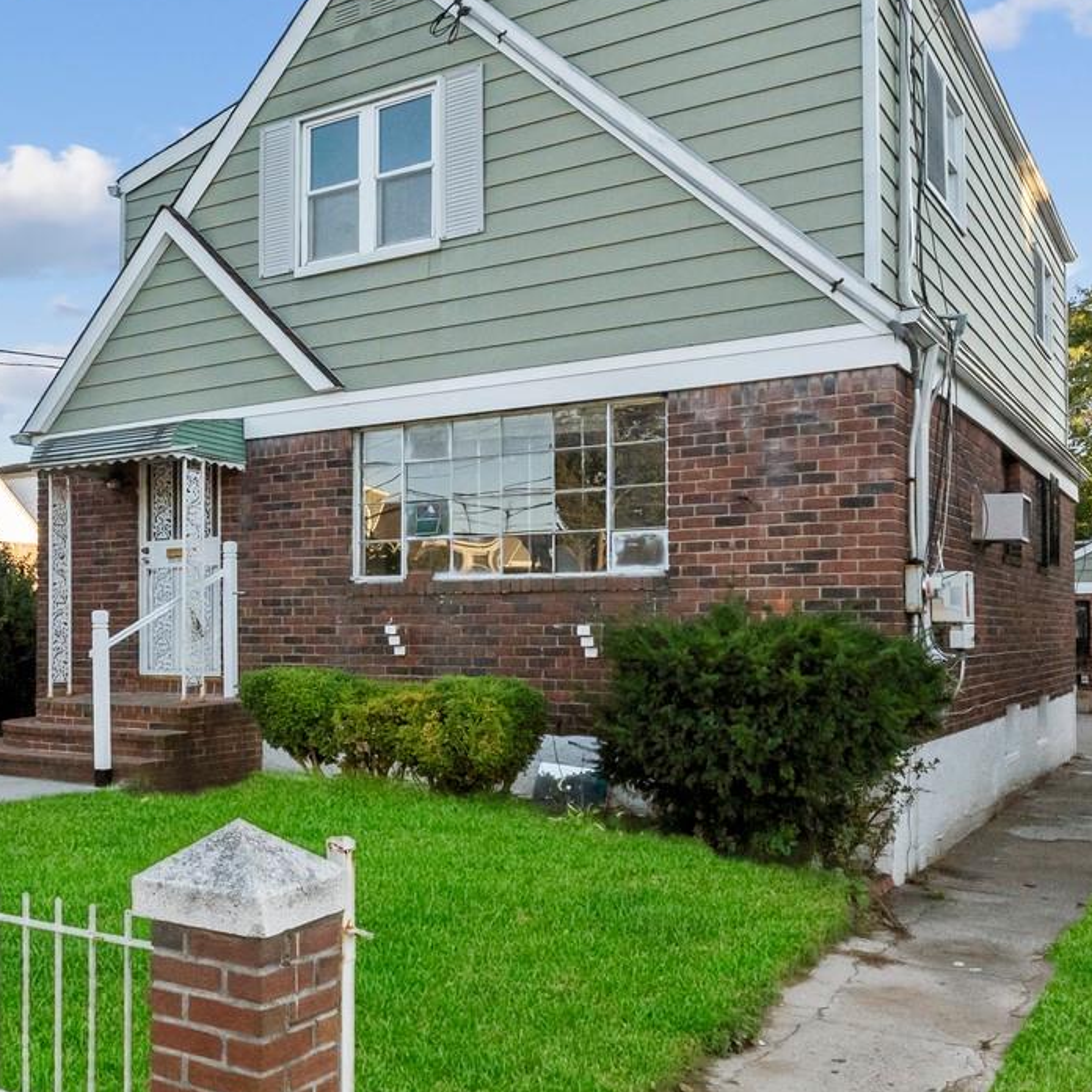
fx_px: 1249
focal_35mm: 35
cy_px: 570
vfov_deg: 47.2
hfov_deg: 43.7
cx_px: 141
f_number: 10
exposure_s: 1/1250
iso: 2500
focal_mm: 14
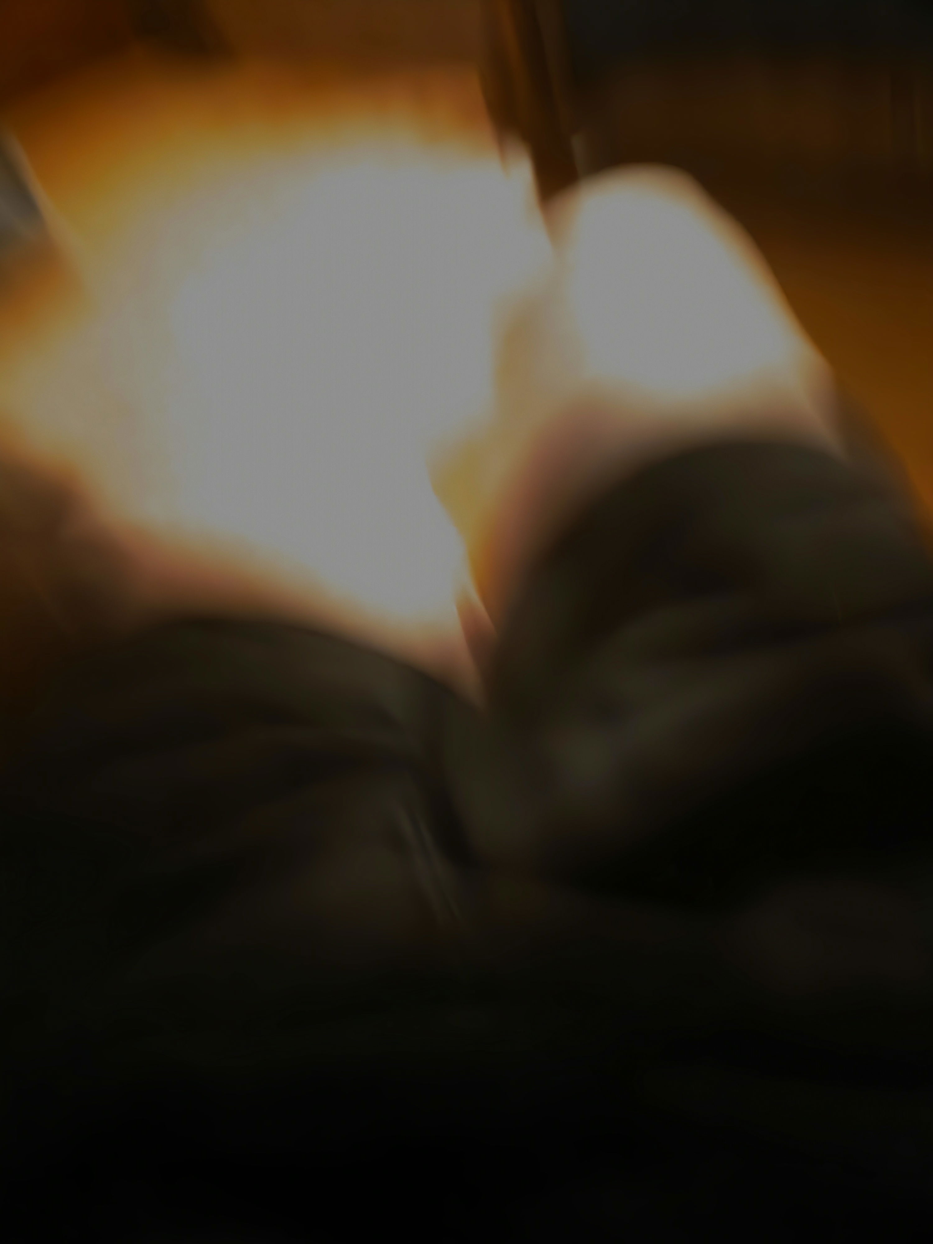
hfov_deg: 58.9
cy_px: 622
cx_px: 466
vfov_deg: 73.9
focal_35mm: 23
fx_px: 827
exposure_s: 1/13.4
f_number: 1.8
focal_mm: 5.4
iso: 3200
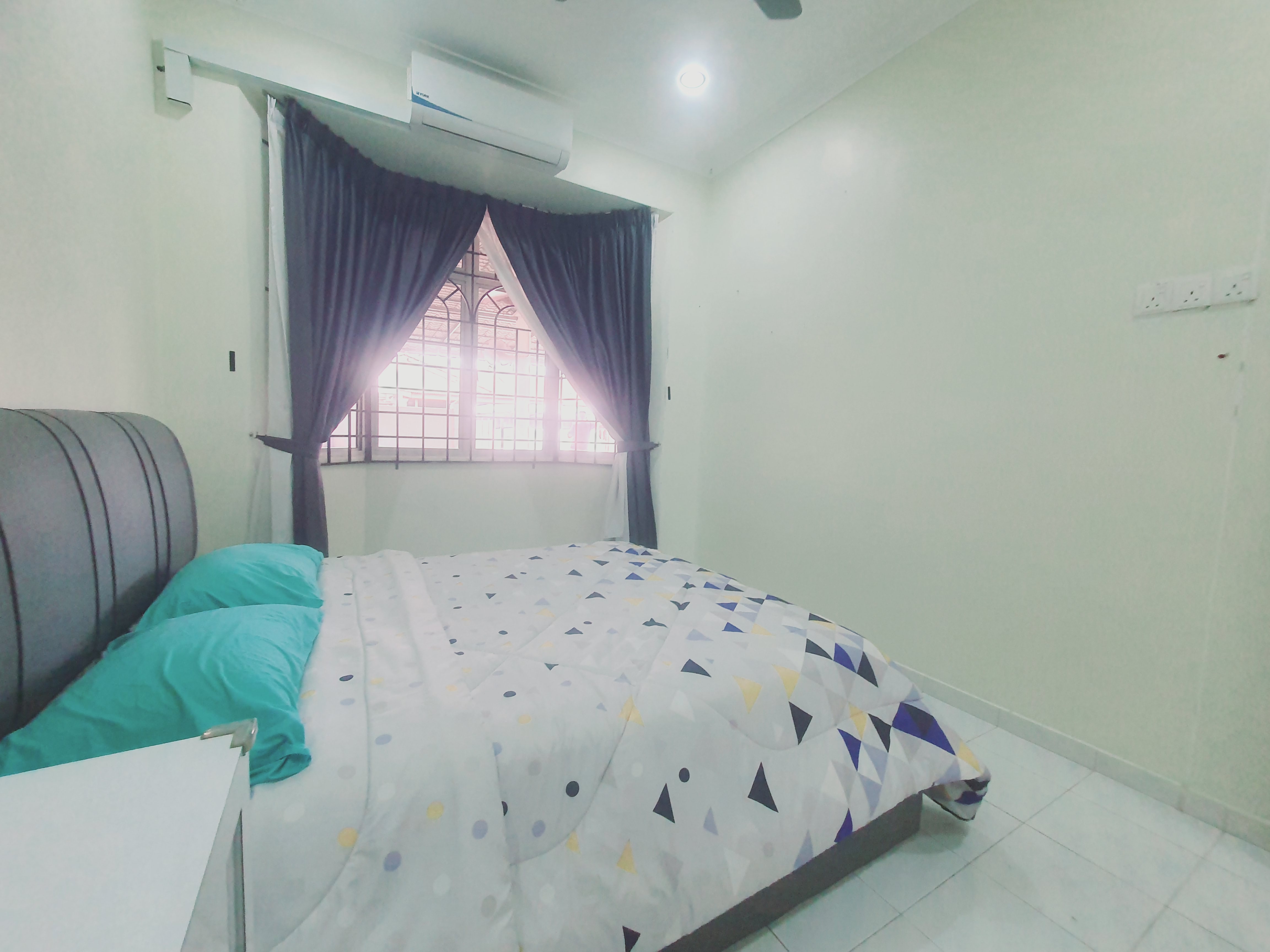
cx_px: 635
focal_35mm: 13
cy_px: 476
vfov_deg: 89.9
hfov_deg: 106.2
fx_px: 477
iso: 200
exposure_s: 1/50
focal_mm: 1.8
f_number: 2.2
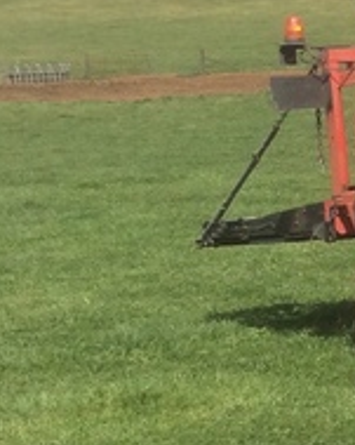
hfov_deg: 9.8
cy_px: 148
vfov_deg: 13.2
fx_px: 1919
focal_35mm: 146
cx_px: 729
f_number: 2.4
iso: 32
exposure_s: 1/1506
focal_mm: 3.3
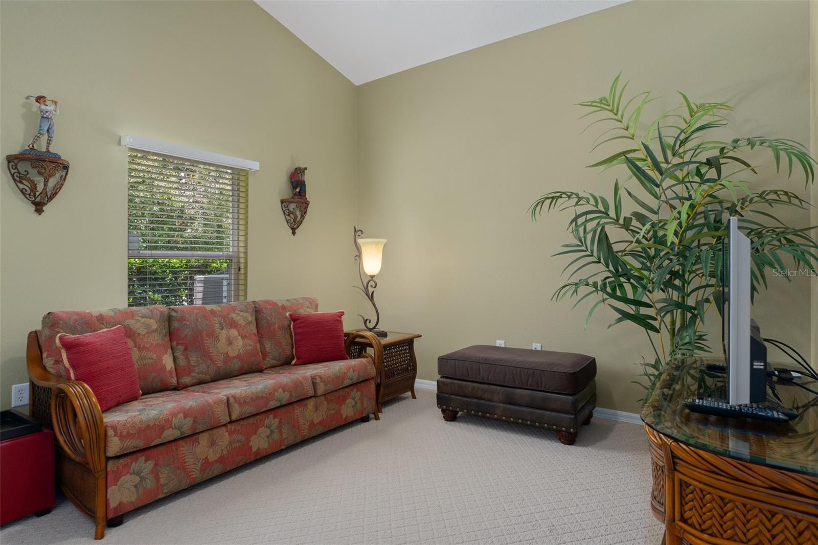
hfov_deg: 85.4
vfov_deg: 63.2
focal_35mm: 20
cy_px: 272
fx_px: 443
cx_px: 409
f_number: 8
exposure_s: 1/1.67
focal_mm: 13
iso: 320
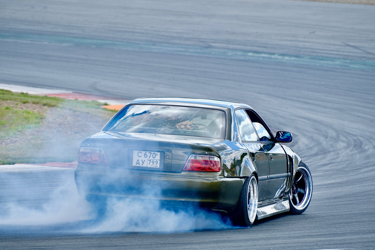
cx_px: 188
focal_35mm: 287
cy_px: 125
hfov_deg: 7.2
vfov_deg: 4.8
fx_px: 2990
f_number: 5
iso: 320
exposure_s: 1/640
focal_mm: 191.6
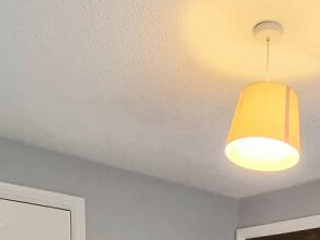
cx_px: 228
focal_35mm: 45
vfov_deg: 24.4
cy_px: 369
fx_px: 416
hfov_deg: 41.2
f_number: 2.2
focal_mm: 2.2
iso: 320
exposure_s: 1/60.2
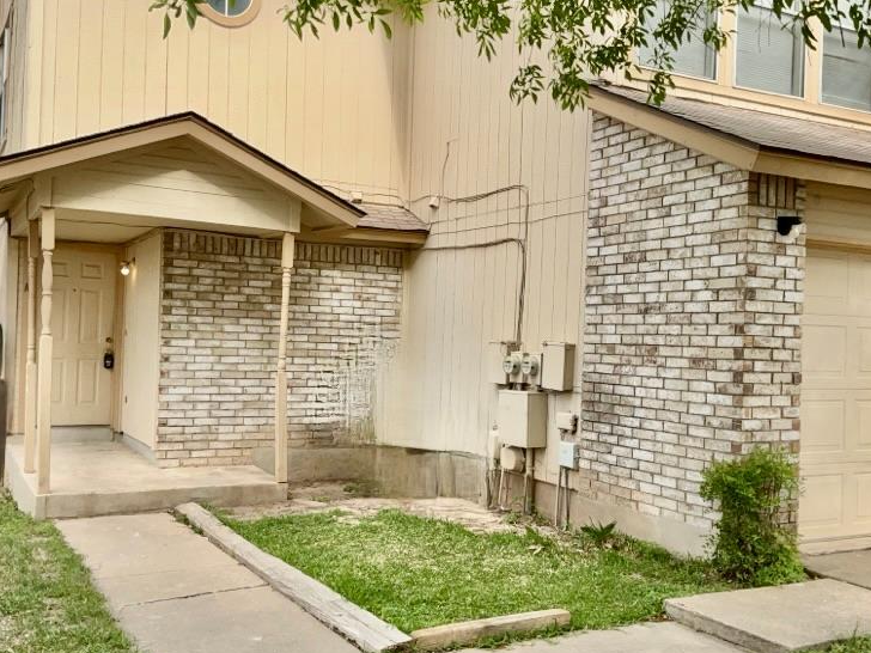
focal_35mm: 38
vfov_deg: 37.7
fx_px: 956
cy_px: 343
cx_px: 474
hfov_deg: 48.9
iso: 25
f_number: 1.8
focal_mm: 3
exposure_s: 1/816
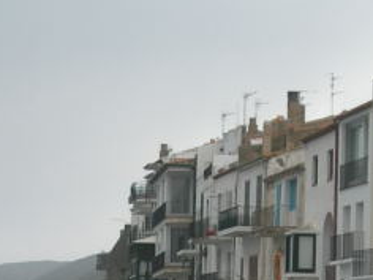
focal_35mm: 207
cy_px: 370
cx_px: 142
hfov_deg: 9.6
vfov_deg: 7.1
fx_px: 2231
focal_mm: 12.7
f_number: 3.5
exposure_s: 1/240
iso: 50
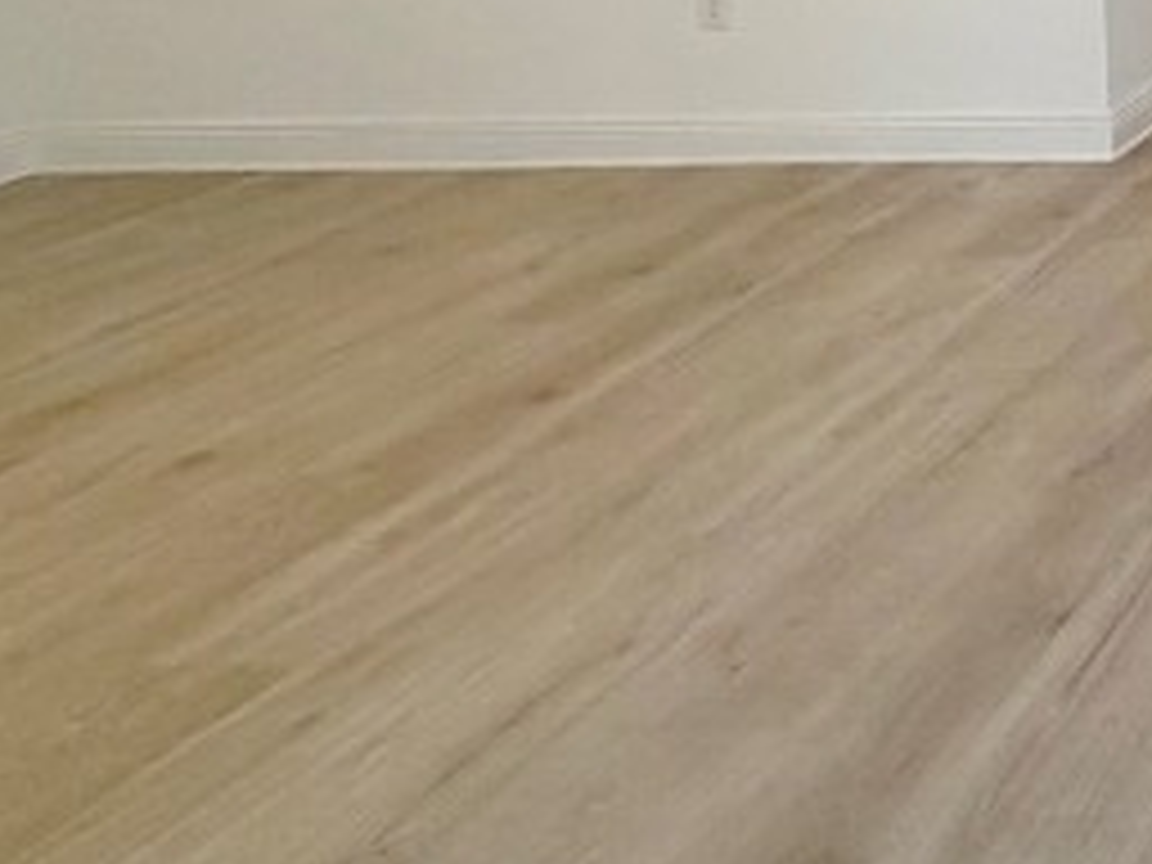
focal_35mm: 56
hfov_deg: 22.9
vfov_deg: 22.8
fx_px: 1864
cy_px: -306
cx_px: 1971
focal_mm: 2.22
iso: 250
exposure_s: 1/120
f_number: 2.2
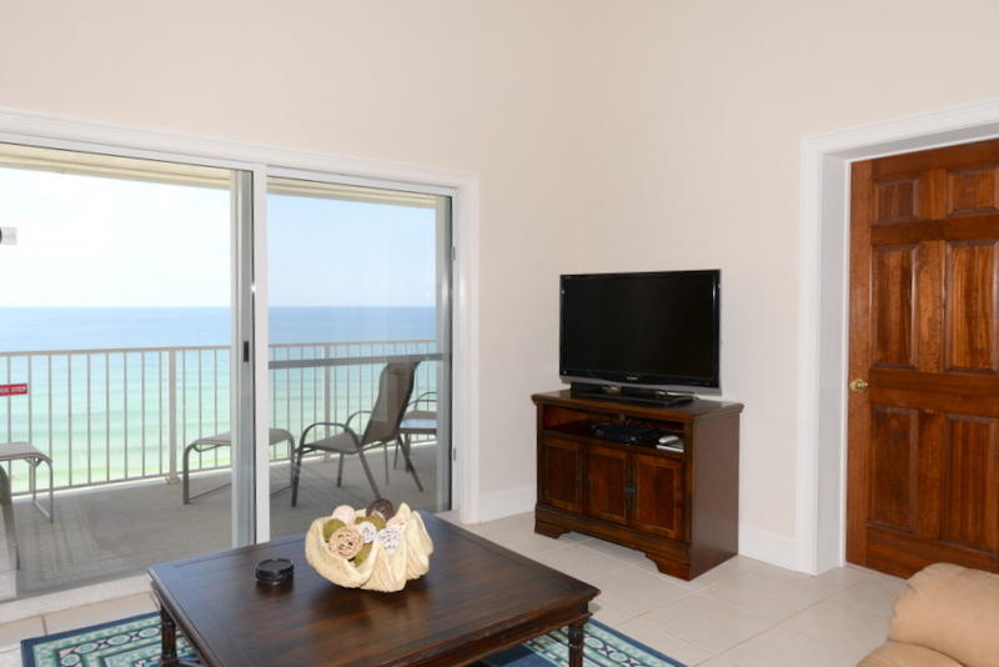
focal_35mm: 24
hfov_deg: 73.7
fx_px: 666
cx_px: 500
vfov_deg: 53.2
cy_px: 334
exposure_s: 1/160
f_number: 11
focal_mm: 24
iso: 800
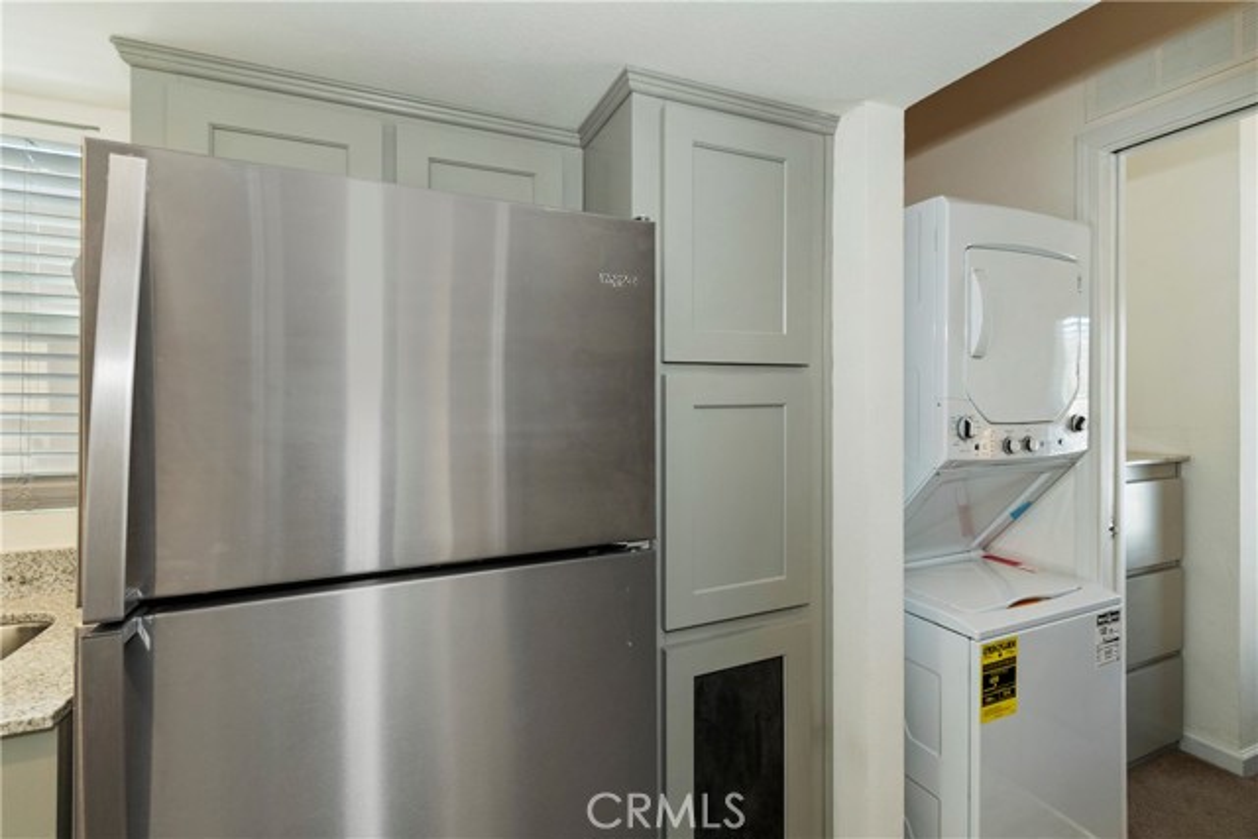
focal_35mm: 15
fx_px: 524
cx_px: 629
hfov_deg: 100.4
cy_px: 420
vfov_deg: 77.4
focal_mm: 10
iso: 400
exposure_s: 1/30
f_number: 8
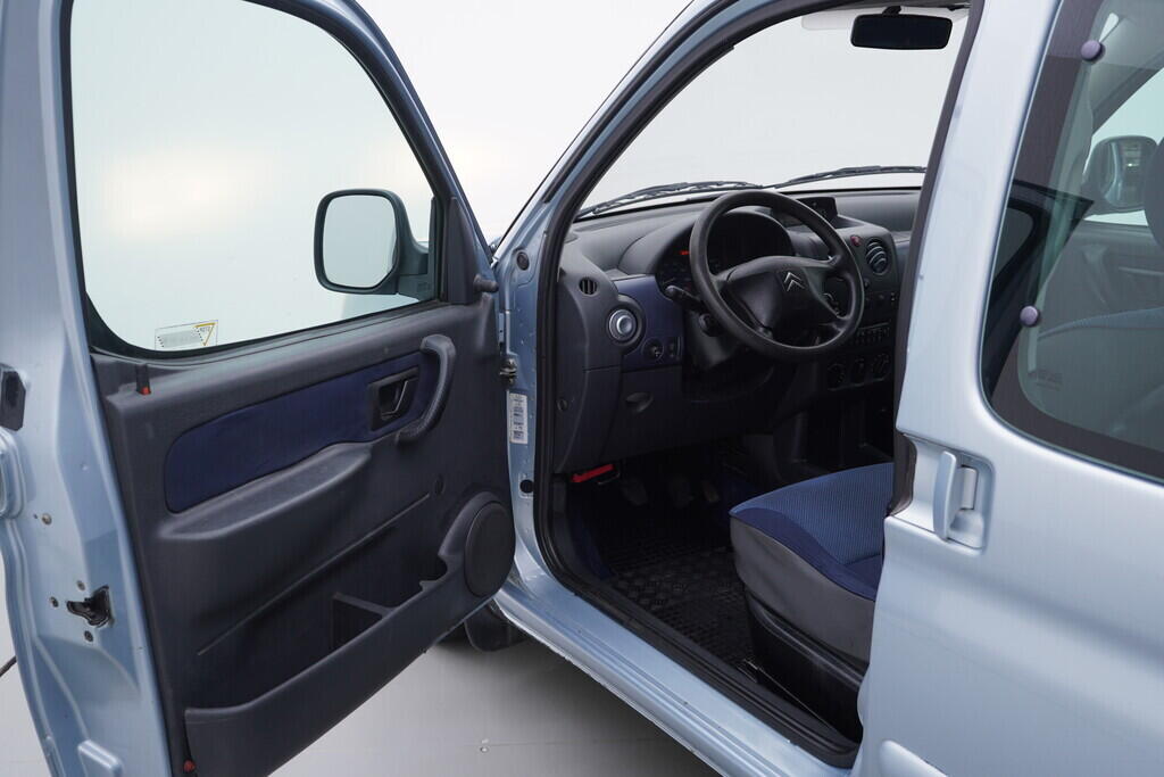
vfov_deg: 36.9
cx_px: 582
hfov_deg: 53.1
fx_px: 1164
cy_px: 388
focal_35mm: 36
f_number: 3.5
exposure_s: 1/60
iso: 125
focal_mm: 24
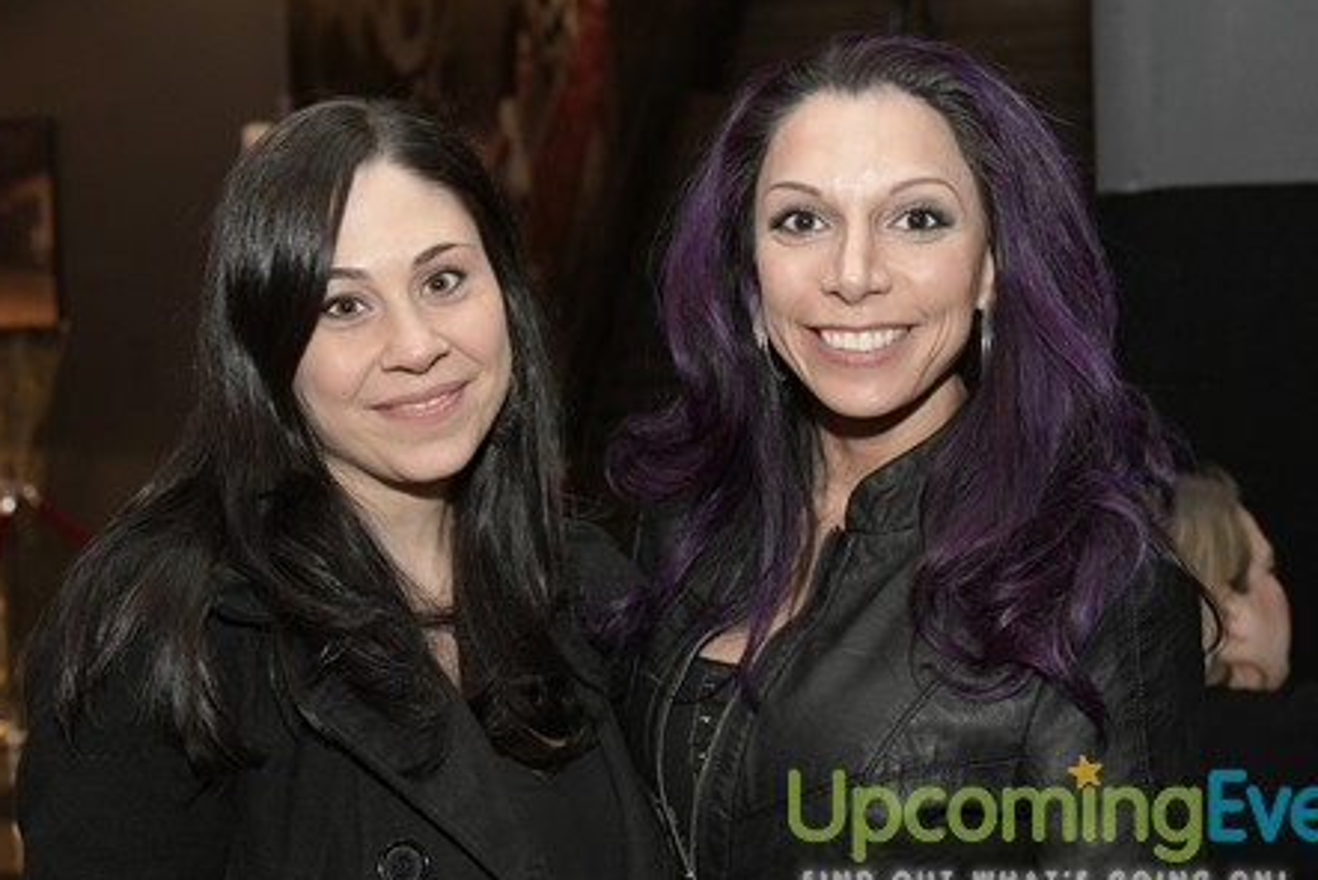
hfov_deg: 30.1
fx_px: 2454
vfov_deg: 20.3
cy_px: 391
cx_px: 684
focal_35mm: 67
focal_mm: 36
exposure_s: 1/100
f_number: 4
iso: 2000
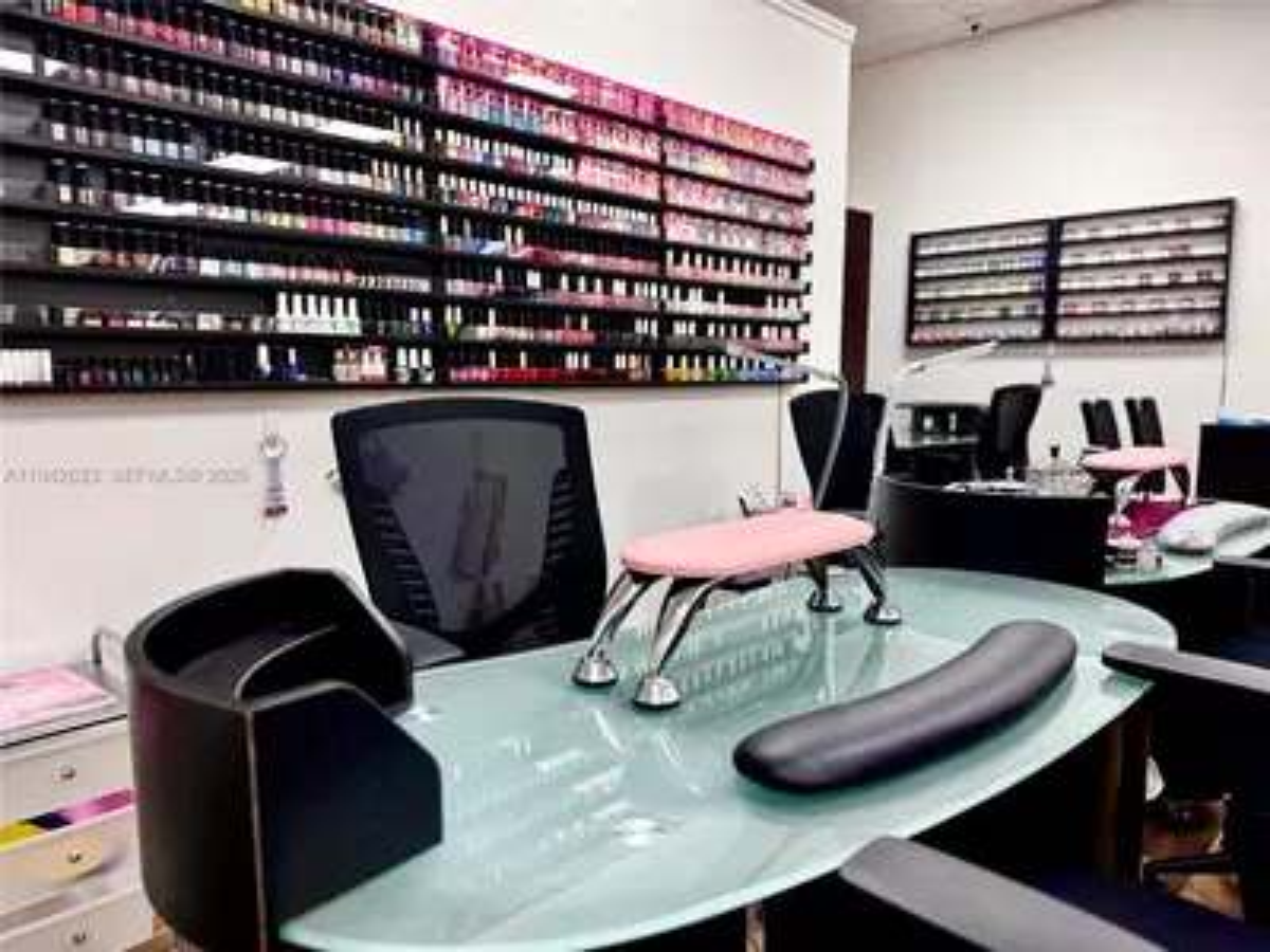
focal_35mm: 24
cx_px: 635
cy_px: 476
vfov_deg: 56.8
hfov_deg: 71.6
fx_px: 881
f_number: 1.78
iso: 200
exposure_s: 1/120
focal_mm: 6.76
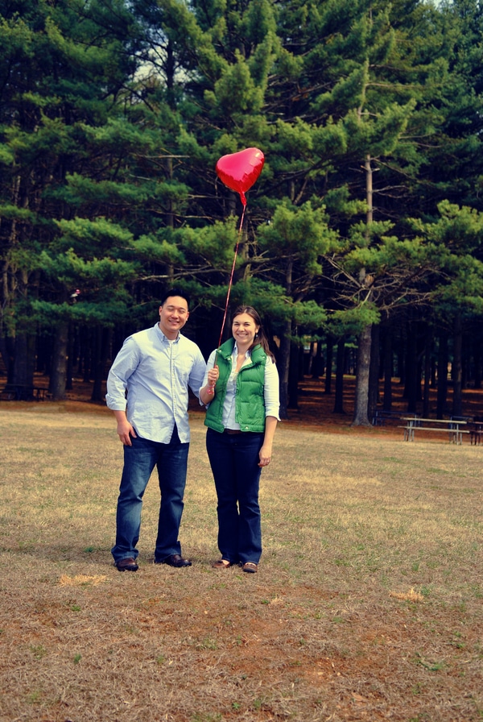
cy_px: 361
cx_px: 242
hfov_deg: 28.2
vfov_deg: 41.1
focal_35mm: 48
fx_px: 963
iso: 100
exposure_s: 1/1250
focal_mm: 32
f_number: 2.8
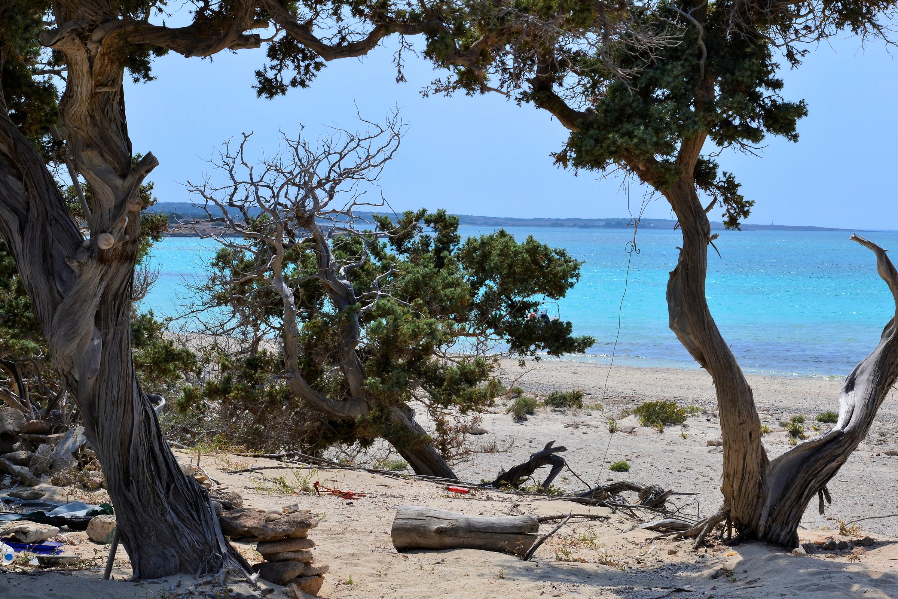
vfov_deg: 14.7
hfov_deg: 21.9
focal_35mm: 93
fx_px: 2320
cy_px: 300
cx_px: 449
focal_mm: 62
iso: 360
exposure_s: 1/500
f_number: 11
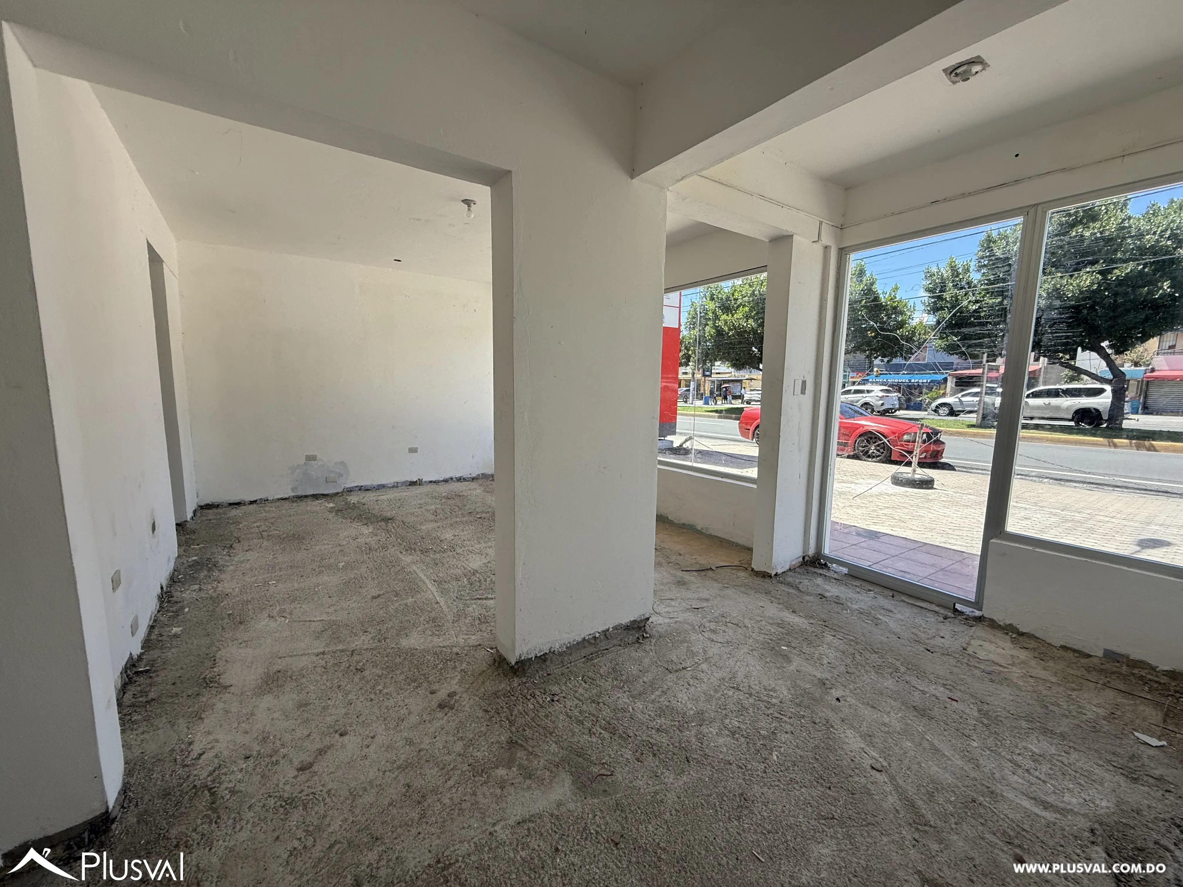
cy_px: 444
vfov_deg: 85.7
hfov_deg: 102.1
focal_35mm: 14
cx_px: 592
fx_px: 478
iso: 64
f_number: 2.2
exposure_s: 1/619
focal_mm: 2.22
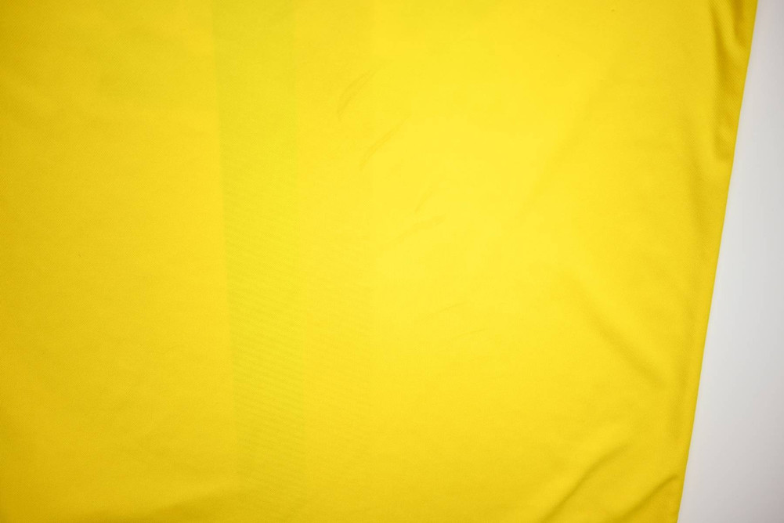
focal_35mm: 24
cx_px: 392
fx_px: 523
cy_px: 262
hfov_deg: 73.7
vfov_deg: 53.2
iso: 200
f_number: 4
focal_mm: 24
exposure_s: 1/180
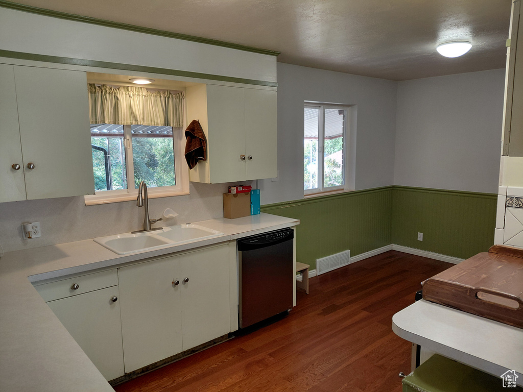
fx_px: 378
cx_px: 262
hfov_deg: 69.4
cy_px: 196
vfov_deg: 54.9
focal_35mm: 25
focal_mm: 4.69
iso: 160
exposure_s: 1/120
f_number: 1.8
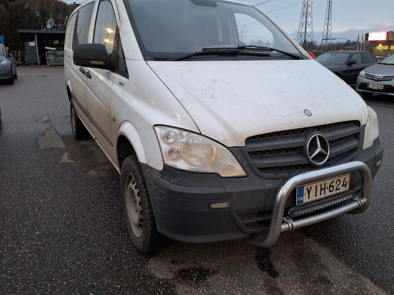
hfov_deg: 65.2
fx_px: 307
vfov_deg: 51.2
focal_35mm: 27
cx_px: 215
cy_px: 126
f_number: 1.8
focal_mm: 5.54
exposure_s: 1/33
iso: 250
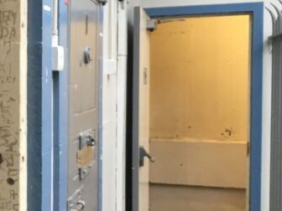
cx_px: -39
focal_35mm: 69
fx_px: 562
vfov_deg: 21.3
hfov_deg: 25.7
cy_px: 105
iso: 50
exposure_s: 1/33
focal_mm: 4.2
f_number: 2.2
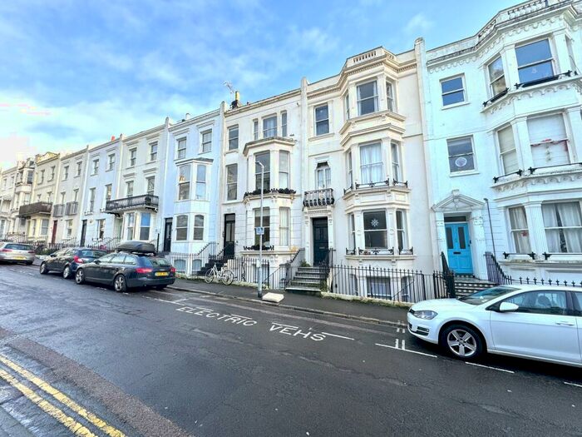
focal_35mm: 14
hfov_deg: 102.1
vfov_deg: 85.7
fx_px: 235
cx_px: 291
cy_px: 218
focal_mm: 2.22
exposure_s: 1/362
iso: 40
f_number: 2.2
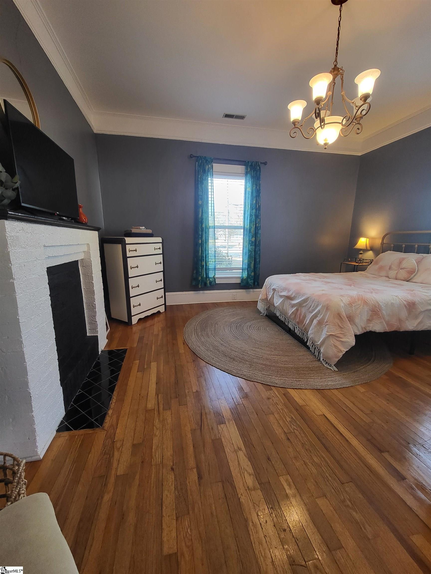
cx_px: 216
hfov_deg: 89.9
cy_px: 287
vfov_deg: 106.2
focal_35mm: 13
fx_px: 216
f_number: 2.2
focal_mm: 1.74
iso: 250
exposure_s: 1/60
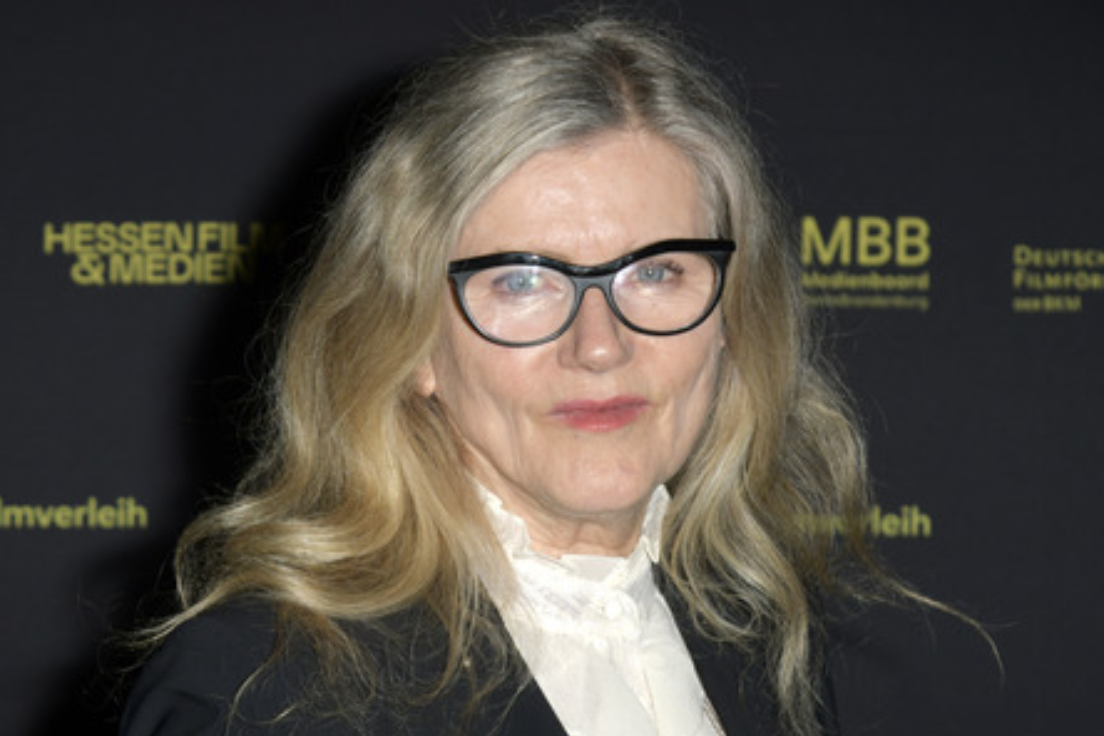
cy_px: 370
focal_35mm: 67
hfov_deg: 30.1
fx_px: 2055
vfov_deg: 20.3
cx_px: 553
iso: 250
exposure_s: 1/250
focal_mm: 66
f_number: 6.3
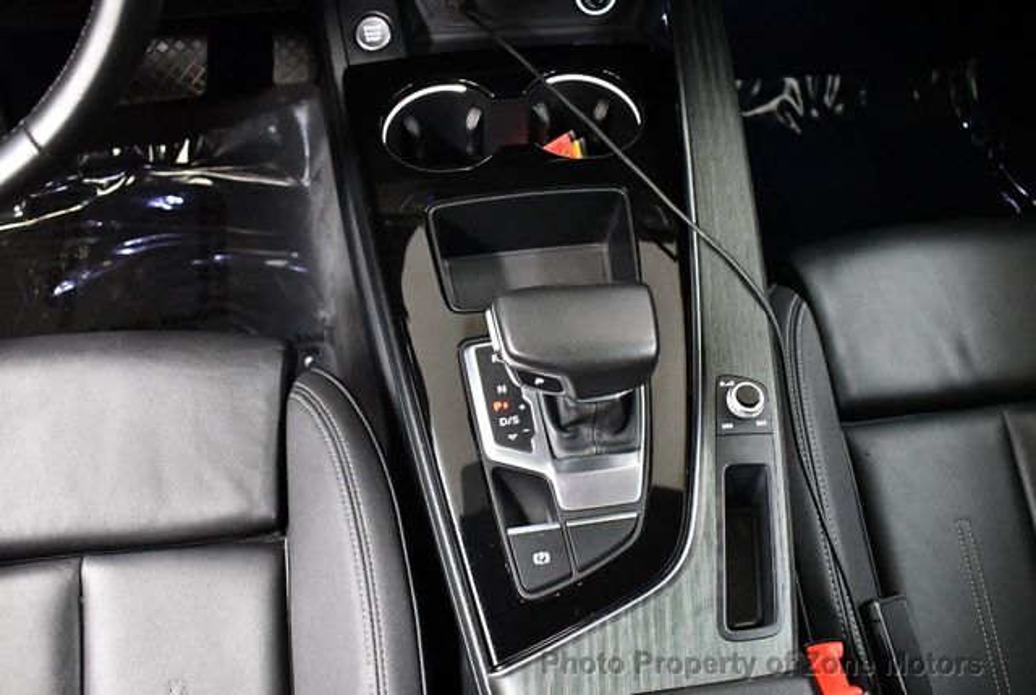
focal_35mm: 36
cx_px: 518
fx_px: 1038
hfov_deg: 53.1
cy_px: 348
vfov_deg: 37.0
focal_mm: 18
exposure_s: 1/60
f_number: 3.5
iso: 7200
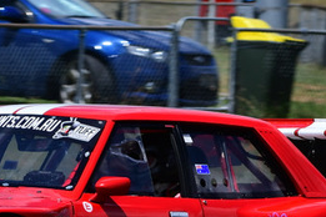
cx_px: 1
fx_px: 8321
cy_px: 142
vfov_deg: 1.5
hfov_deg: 2.2
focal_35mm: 919
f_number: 10
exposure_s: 1/640
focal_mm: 200
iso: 200
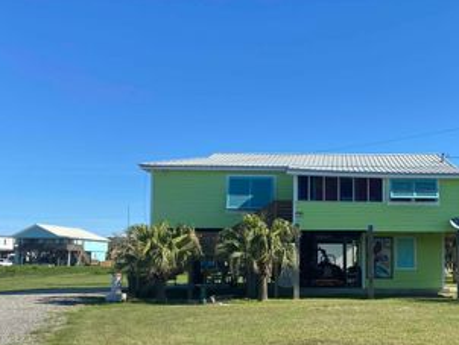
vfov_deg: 33.3
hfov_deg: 42.2
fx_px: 571
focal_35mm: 43
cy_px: 230
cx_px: 356
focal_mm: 4.25
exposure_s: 1/2268
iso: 32
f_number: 1.8
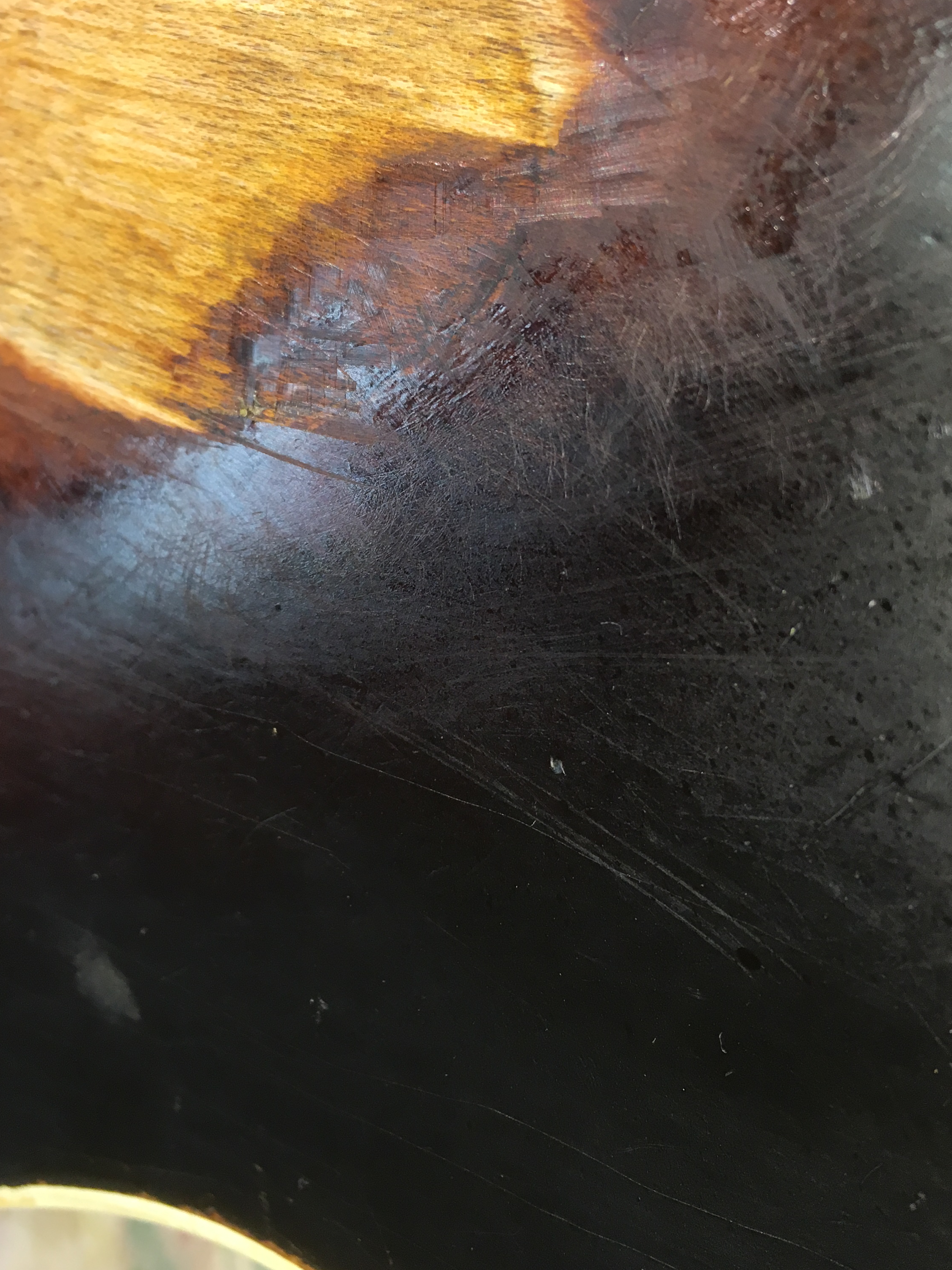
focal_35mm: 39
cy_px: 491
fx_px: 1430
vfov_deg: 47.5
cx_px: 418
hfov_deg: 36.8
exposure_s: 1/33
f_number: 2.2
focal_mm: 4.15
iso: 32
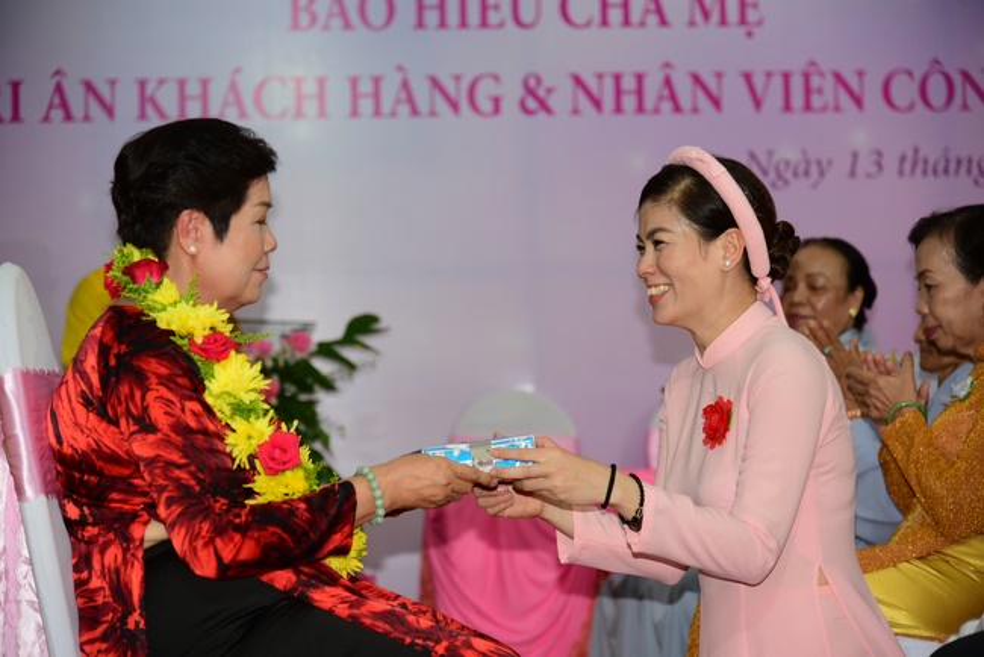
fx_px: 2516
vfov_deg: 14.9
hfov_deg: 22.1
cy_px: 328
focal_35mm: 92
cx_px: 492
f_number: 4
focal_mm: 92
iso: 320
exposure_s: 1/60
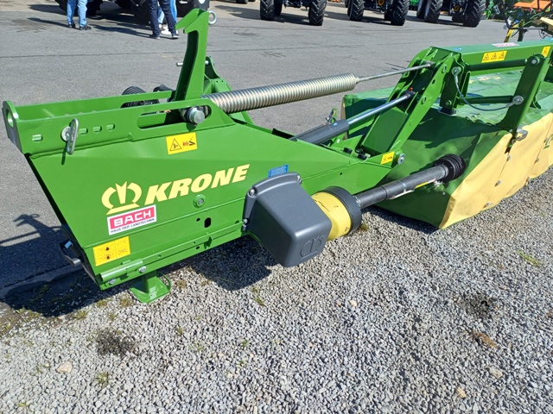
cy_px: 207
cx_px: 276
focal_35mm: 25
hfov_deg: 69.4
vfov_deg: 54.9
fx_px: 399
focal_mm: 4.65
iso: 50
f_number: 1.8
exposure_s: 1/1095
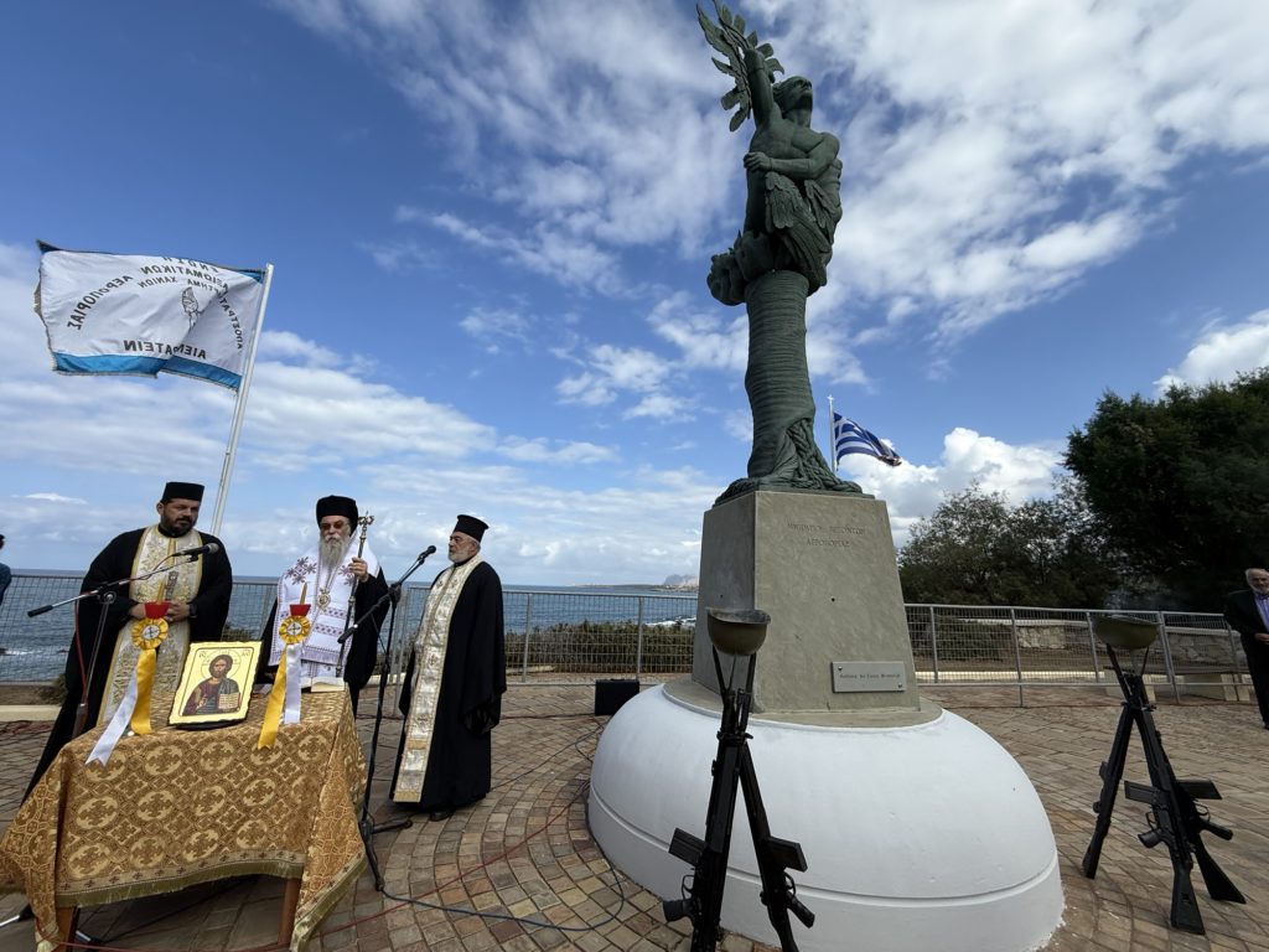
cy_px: 476
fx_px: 513
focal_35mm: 14
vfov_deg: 85.7
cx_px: 634
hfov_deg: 102.1
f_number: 2.2
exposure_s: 1/2165
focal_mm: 2.22
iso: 50
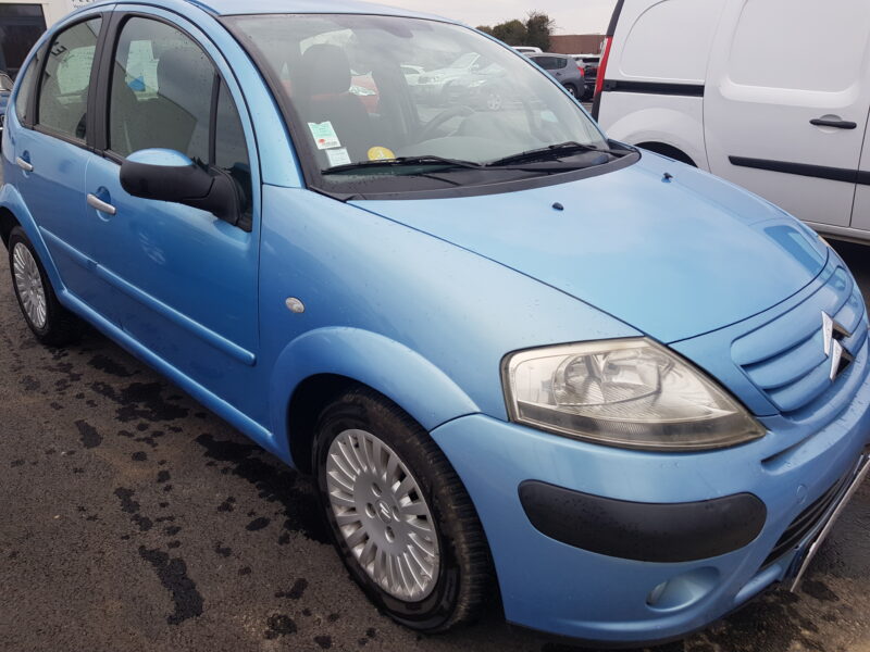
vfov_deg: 53.1
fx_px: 653
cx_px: 435
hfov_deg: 67.3
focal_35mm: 26
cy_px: 326
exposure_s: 1/568
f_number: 1.7
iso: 40
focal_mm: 4.2
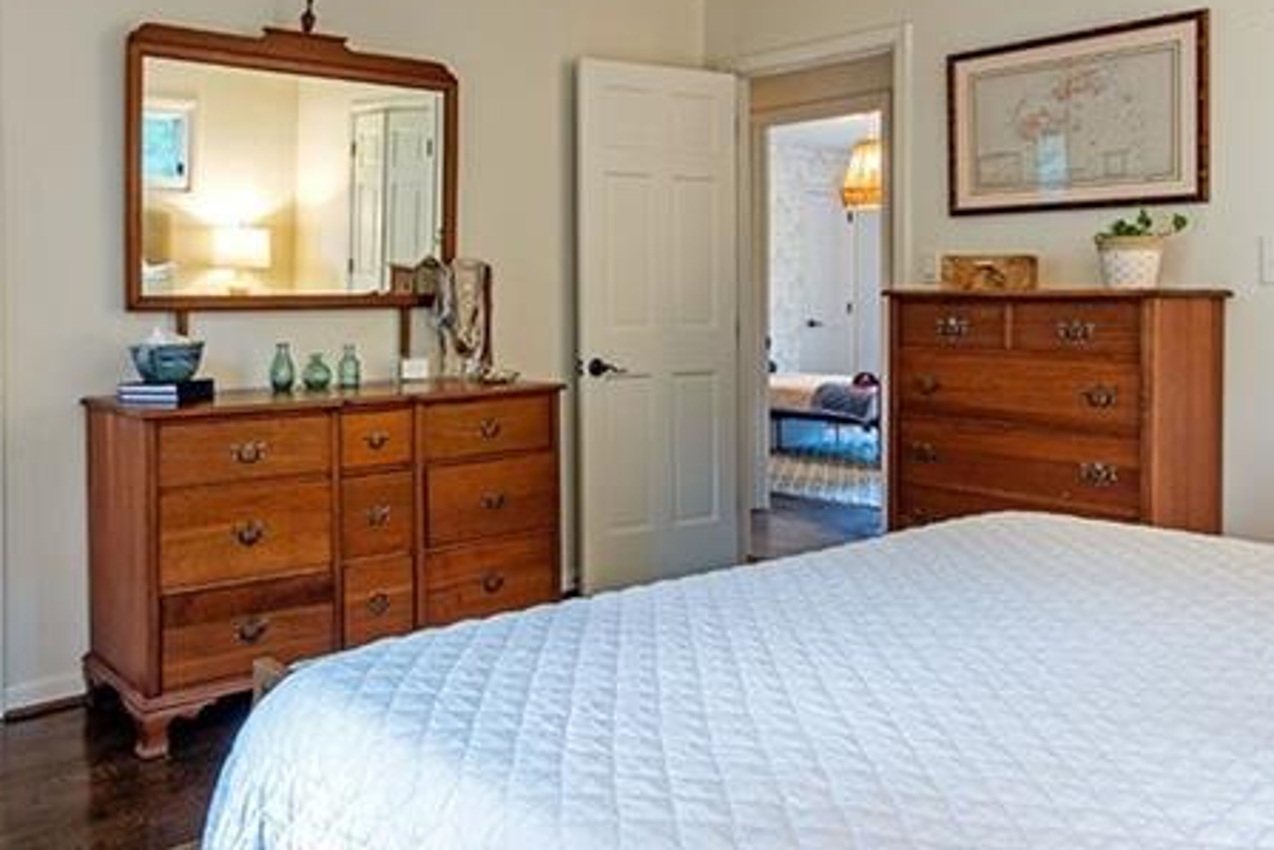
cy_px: 297
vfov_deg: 40.7
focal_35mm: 32
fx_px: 1133
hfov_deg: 58.0
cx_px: 481
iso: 400
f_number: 7.1
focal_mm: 14
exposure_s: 1/4
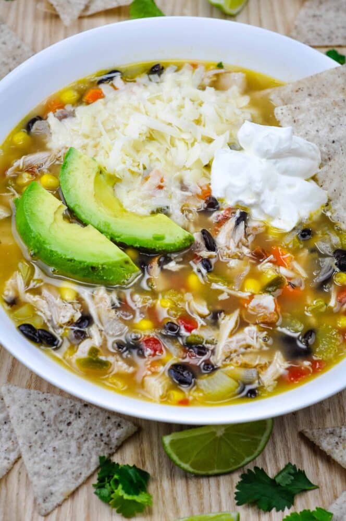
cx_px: 173
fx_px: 1084
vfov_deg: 27.0
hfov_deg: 18.1
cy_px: 260
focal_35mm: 75
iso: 400
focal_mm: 50
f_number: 5
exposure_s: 1/100
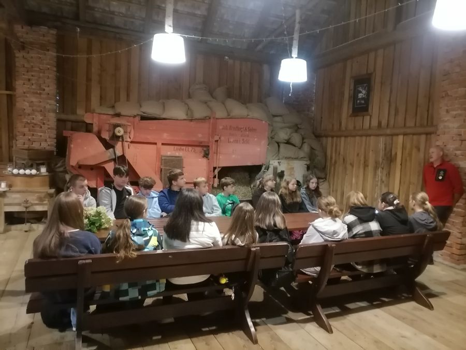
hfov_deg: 67.3
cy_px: 175
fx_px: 350
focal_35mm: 26
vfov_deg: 53.1
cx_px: 233
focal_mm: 5.4
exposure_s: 1/20
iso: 1250
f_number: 1.8
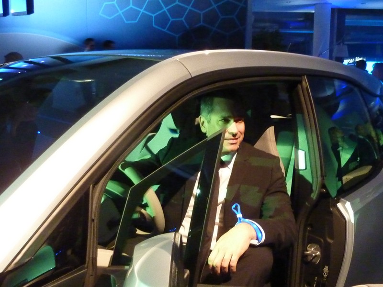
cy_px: 144
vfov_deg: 37.7
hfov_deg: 49.0
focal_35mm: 38
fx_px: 420
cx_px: 192
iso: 800
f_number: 3.3
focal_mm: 4.4
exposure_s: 1/25
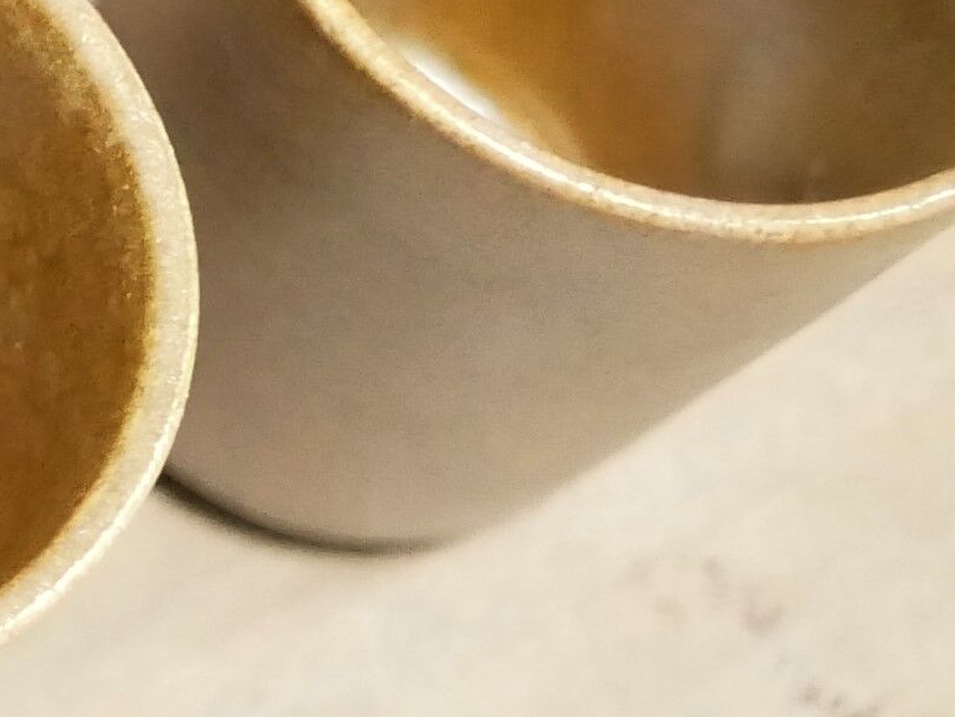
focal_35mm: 229
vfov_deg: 6.5
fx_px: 6320
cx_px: -1594
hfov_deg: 7.8
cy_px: -30
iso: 2500
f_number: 1.7
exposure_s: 1/60
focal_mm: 20
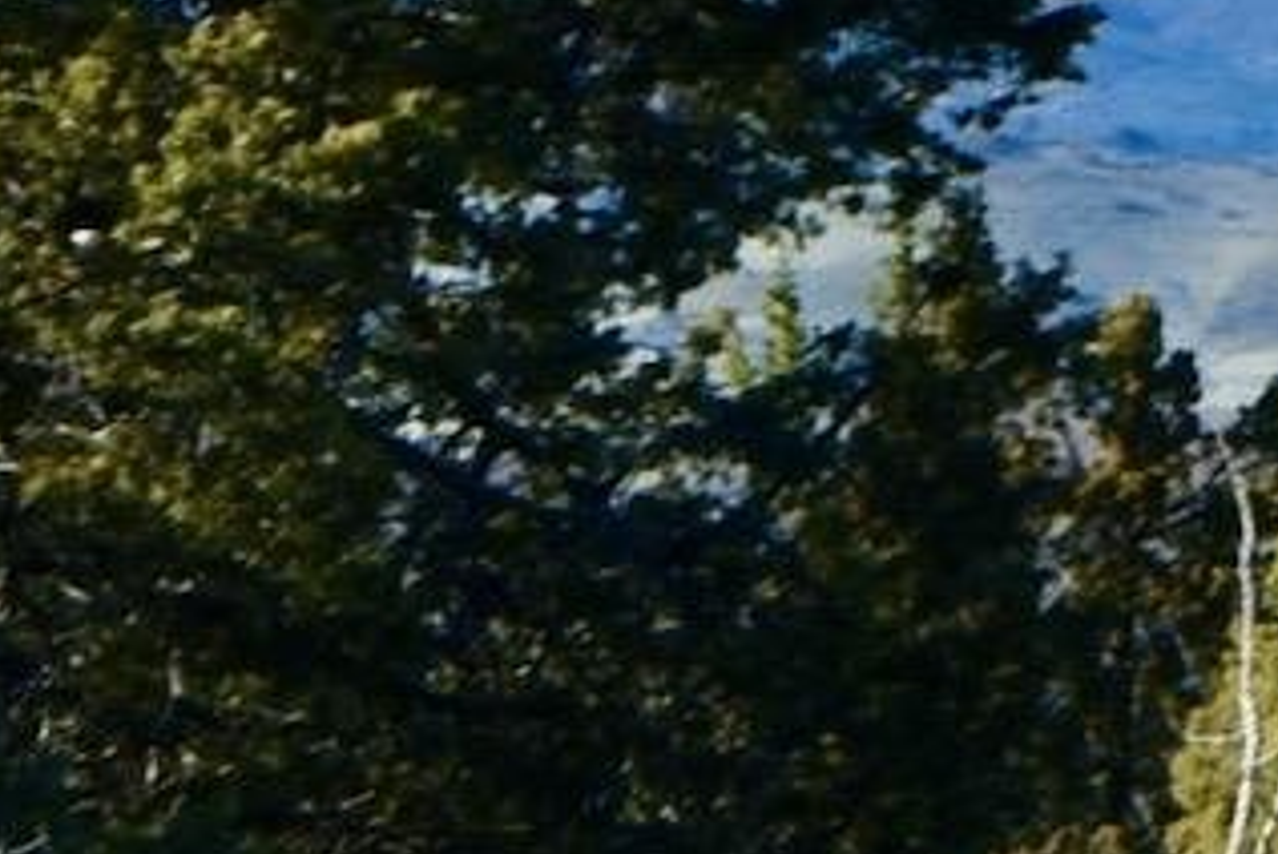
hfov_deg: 6.8
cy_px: -973
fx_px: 10091
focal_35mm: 284
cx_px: 3092
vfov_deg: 4.8
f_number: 8
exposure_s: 1/250
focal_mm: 24
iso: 110
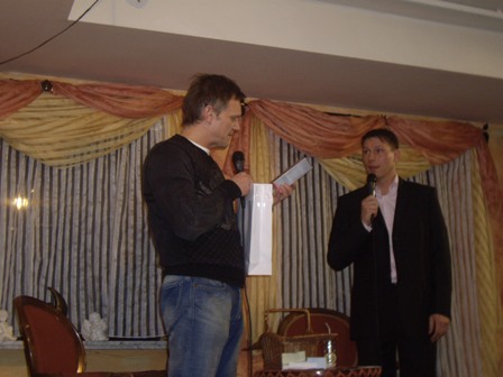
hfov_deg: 34.9
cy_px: 188
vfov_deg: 26.6
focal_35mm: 55
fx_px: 799
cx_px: 252
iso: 200
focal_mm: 11.5
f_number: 3.4
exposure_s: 1/60
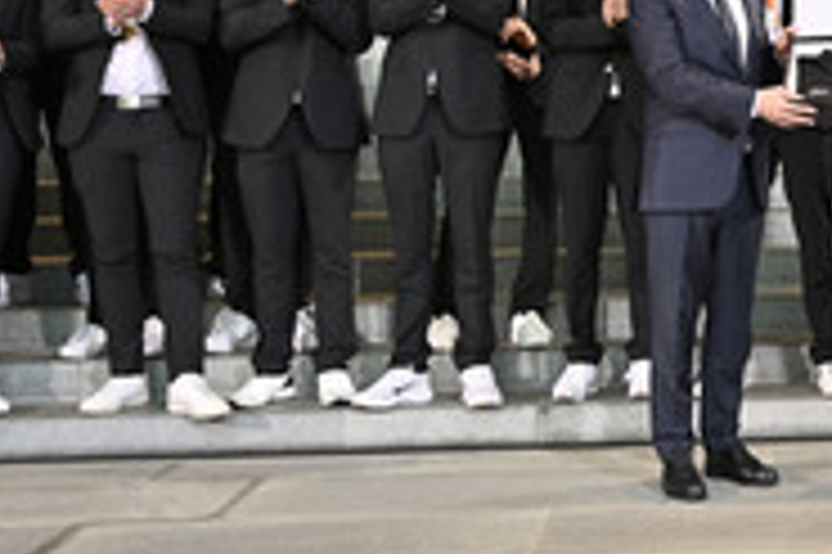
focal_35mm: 88
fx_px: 2032
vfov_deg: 15.3
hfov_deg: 21.6
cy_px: 18
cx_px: 969
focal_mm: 36
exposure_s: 1/160
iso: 250
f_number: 2.8
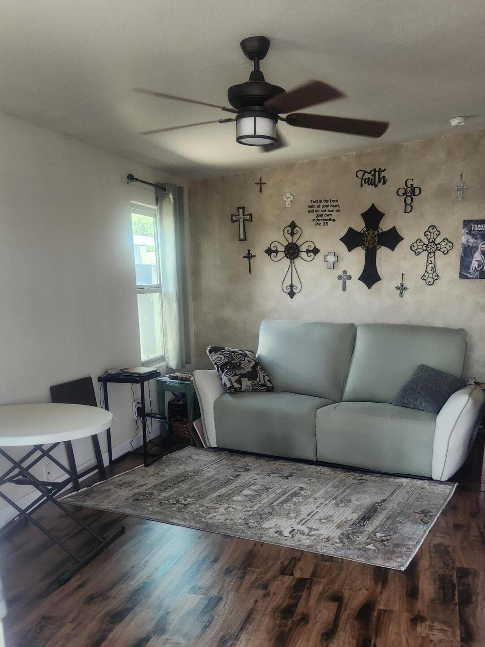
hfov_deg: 44.0
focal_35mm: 32
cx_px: 286
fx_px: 598
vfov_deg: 55.4
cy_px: 441
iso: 250
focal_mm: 5.54
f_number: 1.8
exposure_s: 1/120
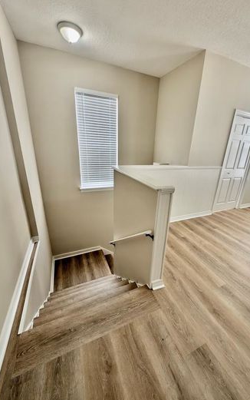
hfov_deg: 82.7
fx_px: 142
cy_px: 198
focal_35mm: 13
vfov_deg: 109.3
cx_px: 135
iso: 36
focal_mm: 2.23
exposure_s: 1/64.5
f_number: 1.95
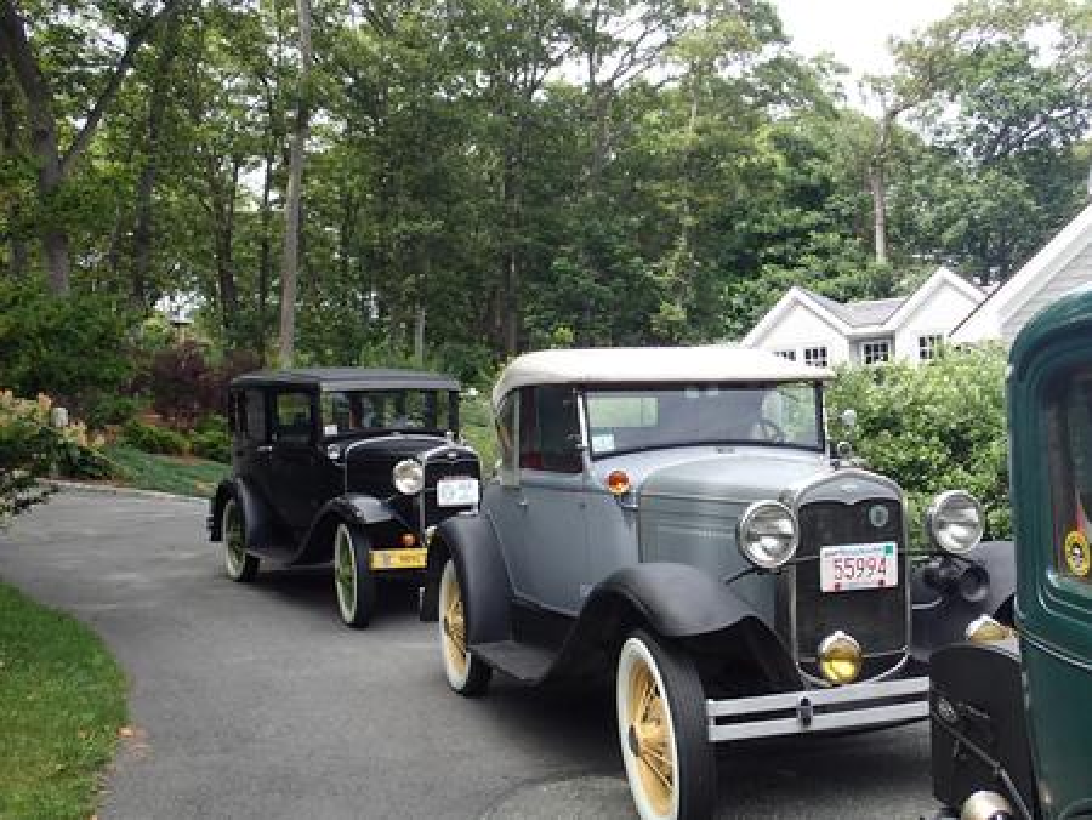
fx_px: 1199
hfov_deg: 49.0
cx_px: 546
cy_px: 410
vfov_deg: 37.8
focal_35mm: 38
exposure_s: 1/320
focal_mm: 6.9
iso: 100
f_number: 3.5
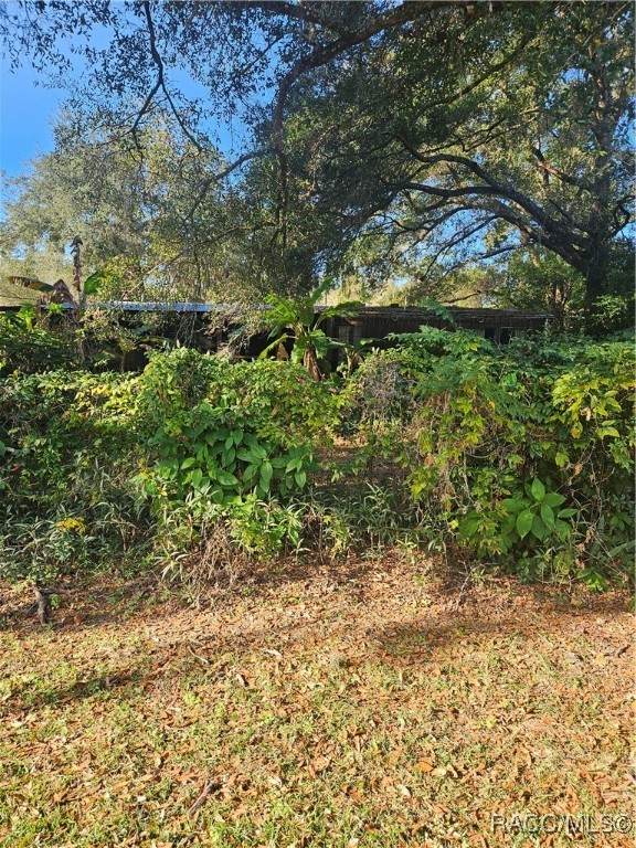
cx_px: 318
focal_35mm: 23
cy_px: 424
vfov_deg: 73.9
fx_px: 563
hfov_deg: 58.9
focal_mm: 5.4
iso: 25
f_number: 1.8
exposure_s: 1/295
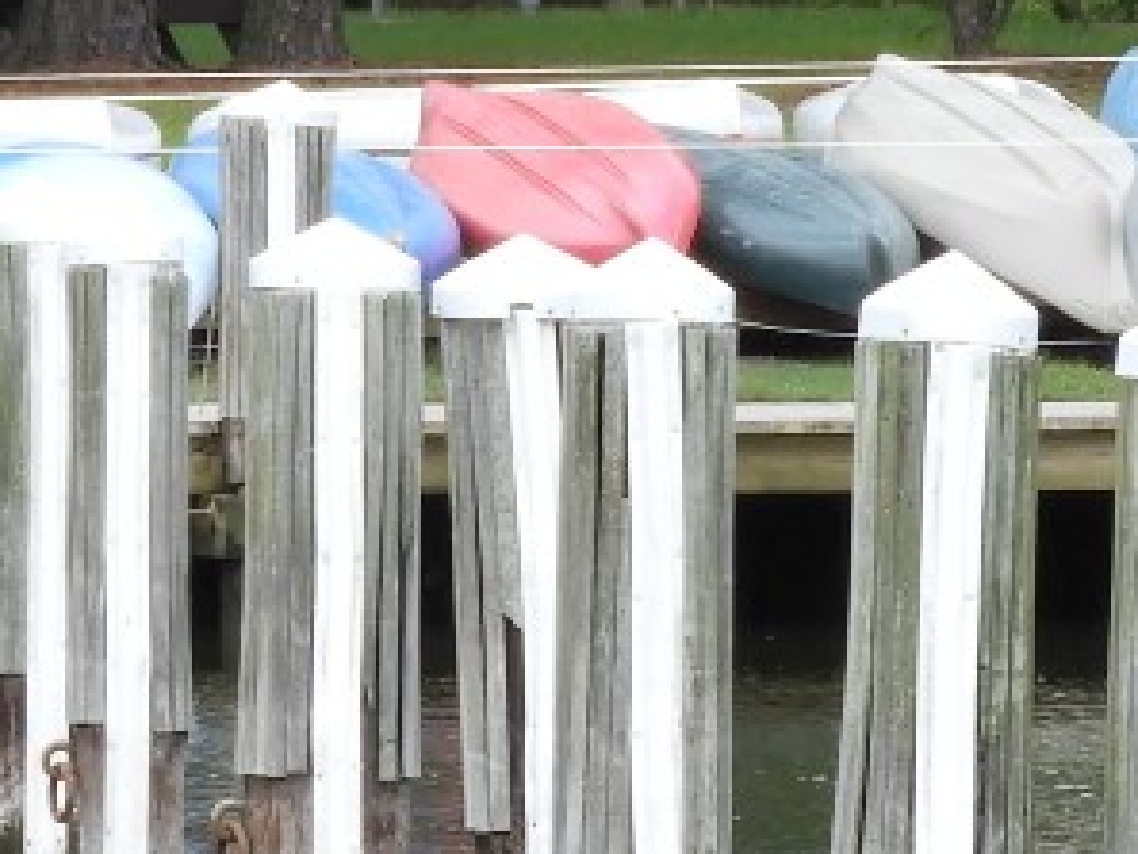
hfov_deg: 2.4
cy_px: 8
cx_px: 602
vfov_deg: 1.8
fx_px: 27100
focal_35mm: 824
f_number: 5.2
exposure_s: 1/200
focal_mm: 30.5
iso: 100
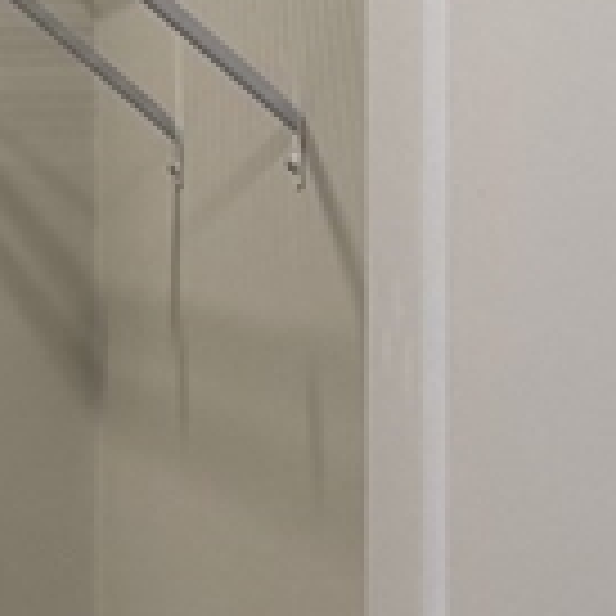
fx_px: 3201
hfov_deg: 8.8
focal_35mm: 159
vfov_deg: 11.0
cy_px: 184
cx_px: -1308
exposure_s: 1/120
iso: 160
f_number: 1.78
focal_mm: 6.76
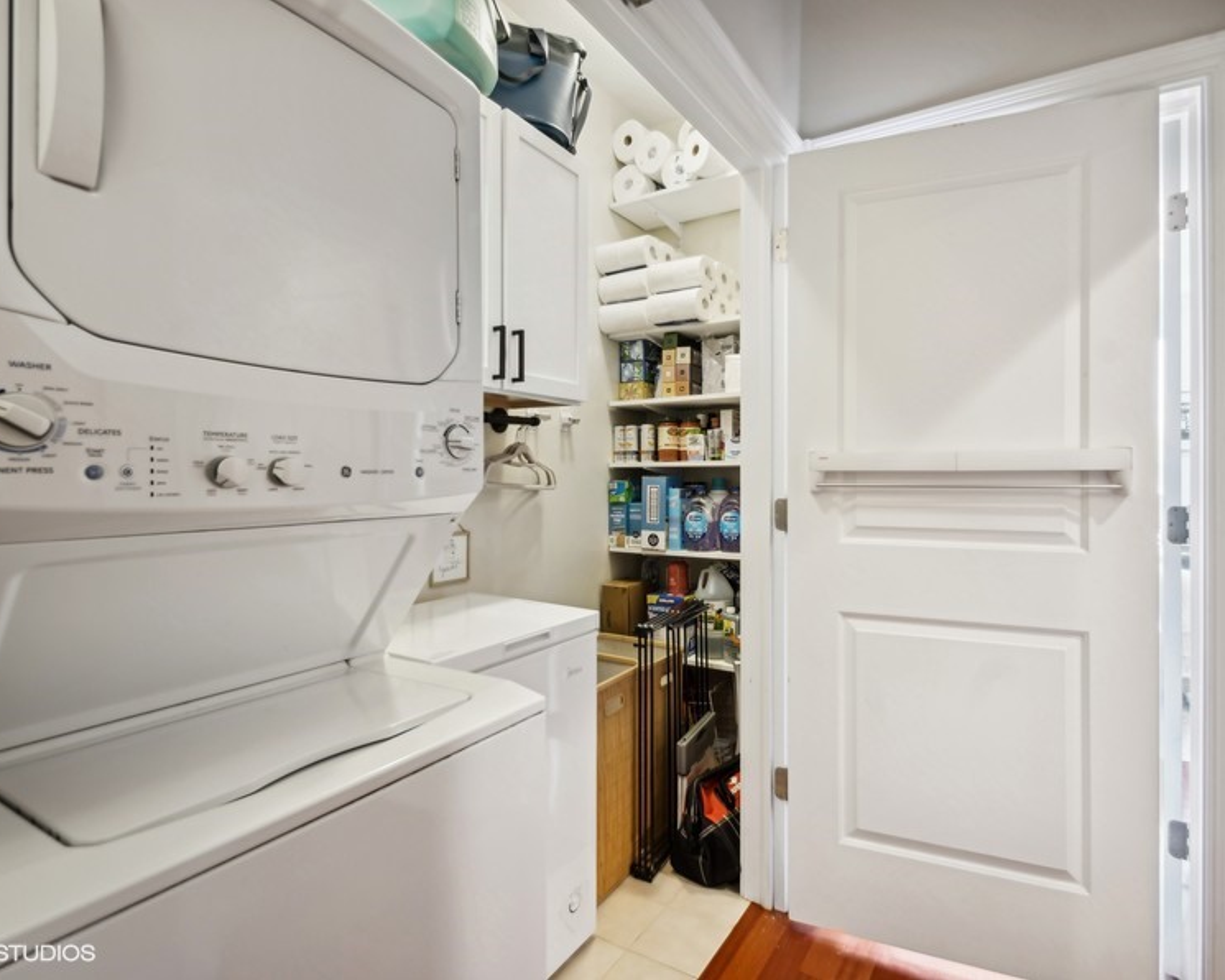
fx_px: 616
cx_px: 636
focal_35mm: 17
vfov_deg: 77.0
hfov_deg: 89.6
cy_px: 490
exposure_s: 1.3
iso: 100
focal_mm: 10
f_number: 11
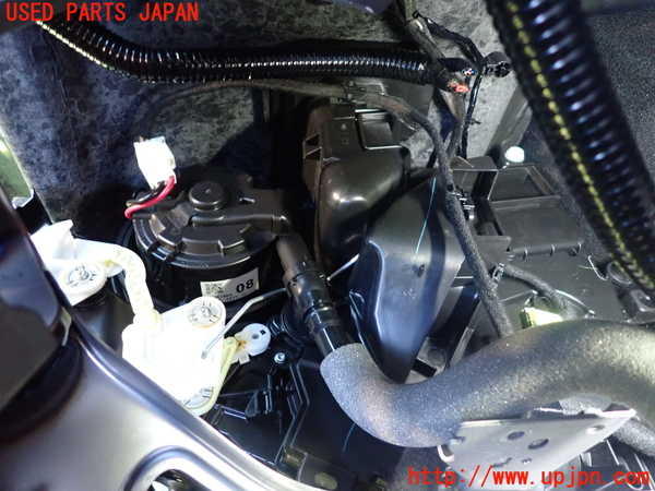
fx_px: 473
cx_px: 328
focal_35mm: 25
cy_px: 246
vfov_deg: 54.9
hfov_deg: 69.4
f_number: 2
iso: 800
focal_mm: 4.5
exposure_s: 1/25
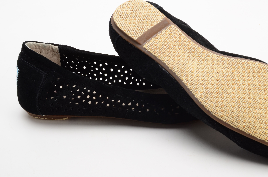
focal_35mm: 64
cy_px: 86
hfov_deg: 31.3
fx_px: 475
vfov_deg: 21.1
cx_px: 168
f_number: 20
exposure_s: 1/160
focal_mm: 32
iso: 100
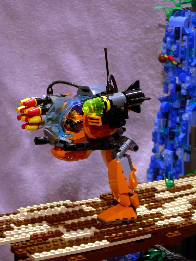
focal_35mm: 113
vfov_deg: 17.4
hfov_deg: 13.1
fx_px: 853
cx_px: 98
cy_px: 130
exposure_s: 1/3.8
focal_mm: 23.4
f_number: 4.9
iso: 78
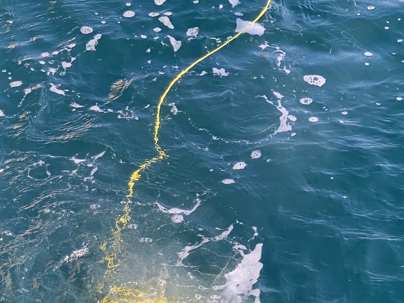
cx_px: 147
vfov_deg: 11.5
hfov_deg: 15.5
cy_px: 307
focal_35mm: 127
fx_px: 1482
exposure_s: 1/93
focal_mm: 6
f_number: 2.4
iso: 16
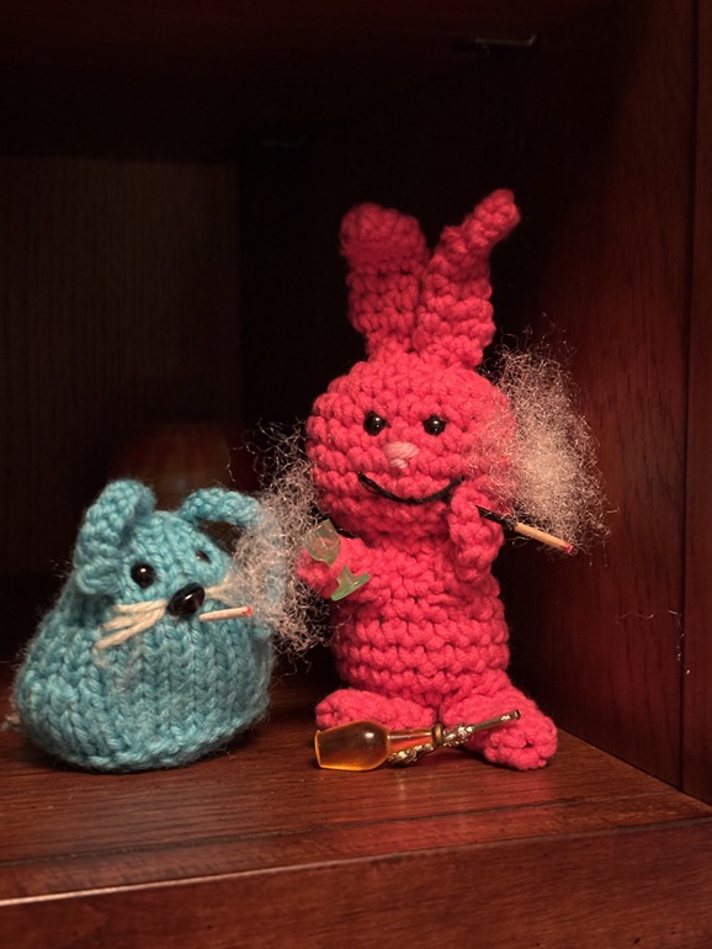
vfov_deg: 35.5
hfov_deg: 27.0
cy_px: 465
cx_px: 360
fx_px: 1480
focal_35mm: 54
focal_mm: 5.96
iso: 400
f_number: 1.6
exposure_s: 1/17
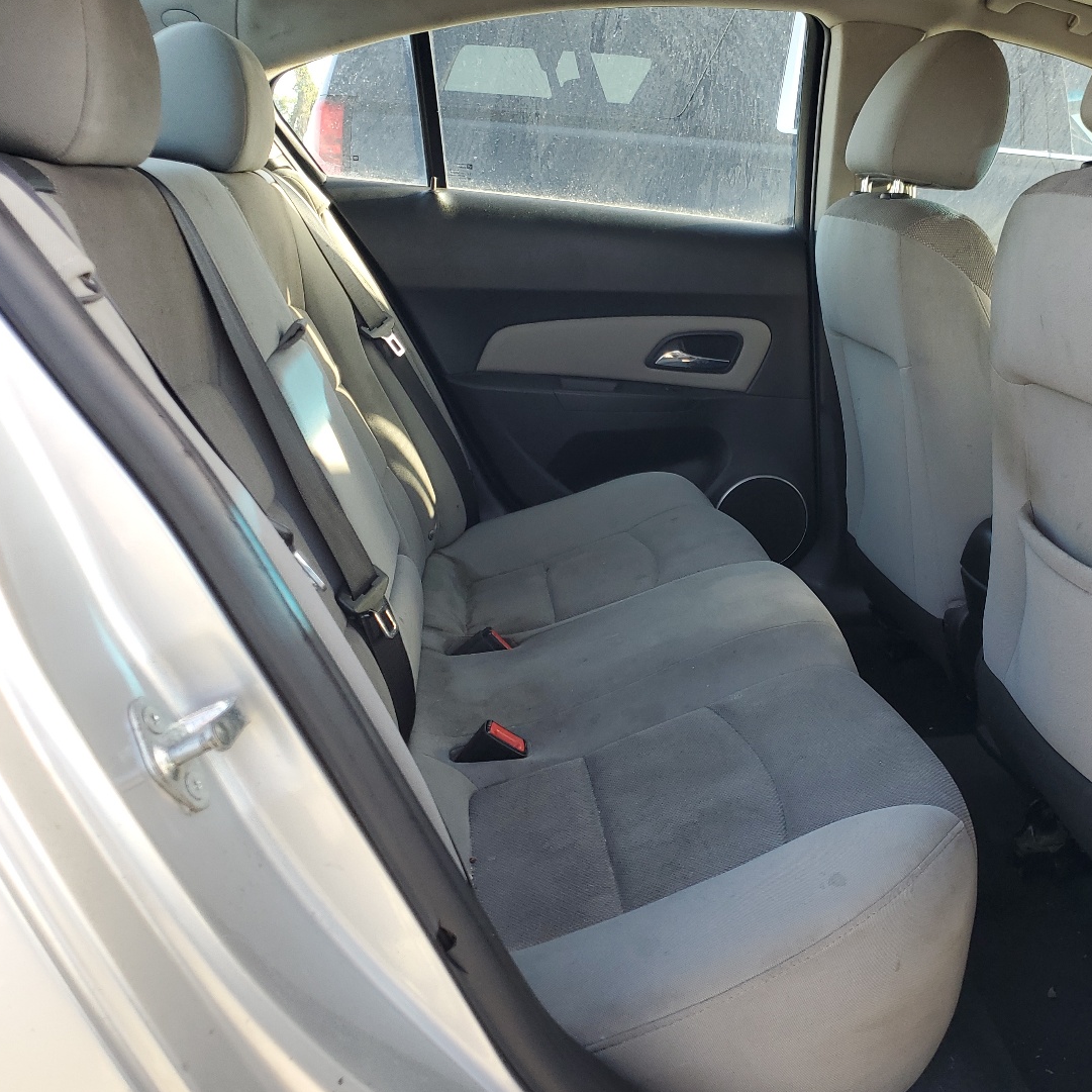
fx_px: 1213
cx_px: 793
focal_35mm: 34
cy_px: 555
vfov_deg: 48.4
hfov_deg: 47.0
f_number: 1.5
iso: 50
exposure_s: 1/175
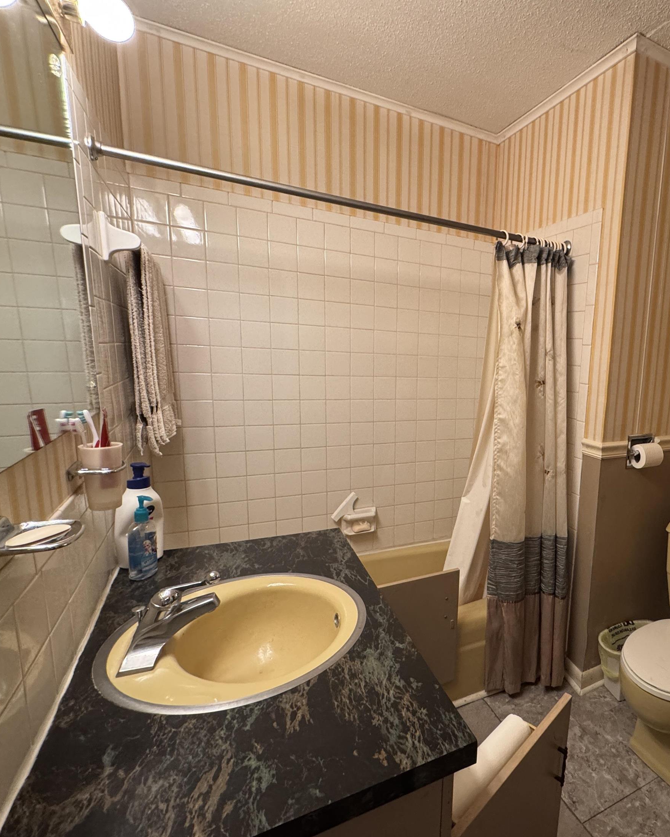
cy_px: 430
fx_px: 471
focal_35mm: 19
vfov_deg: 83.3
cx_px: 505
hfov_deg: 66.3
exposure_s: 1/60
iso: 320
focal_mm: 2.22
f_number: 2.2
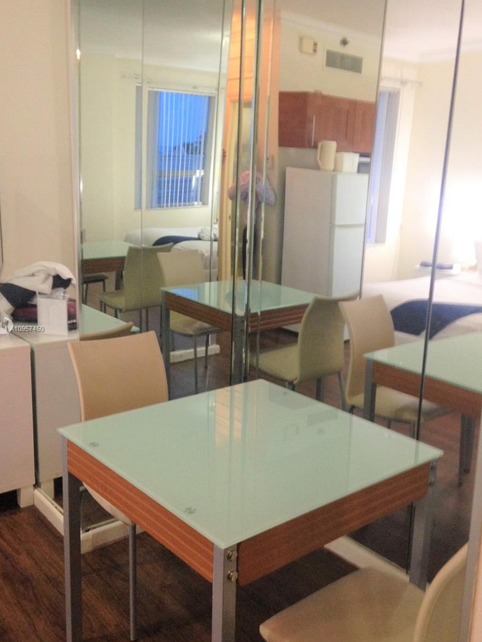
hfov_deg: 37.7
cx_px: 266
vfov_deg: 49.0
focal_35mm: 38
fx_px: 705
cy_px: 329
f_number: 2.4
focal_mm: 4.12
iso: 200
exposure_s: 1/20
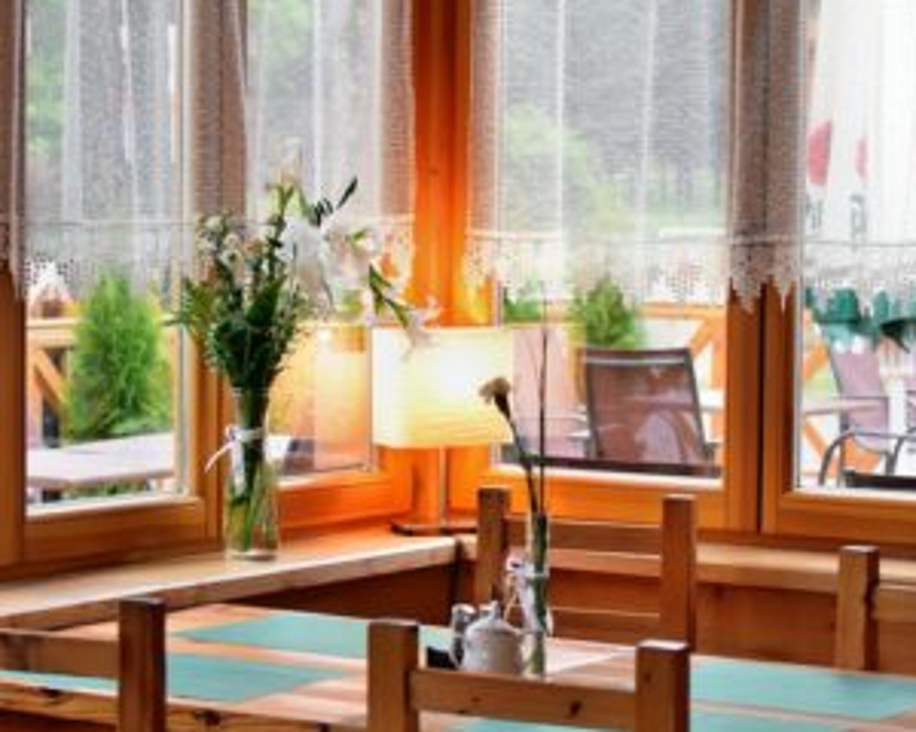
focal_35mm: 105
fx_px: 2847
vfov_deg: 14.7
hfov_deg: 18.3
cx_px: 489
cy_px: 444
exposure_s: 1/125
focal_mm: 35
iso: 720
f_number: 4
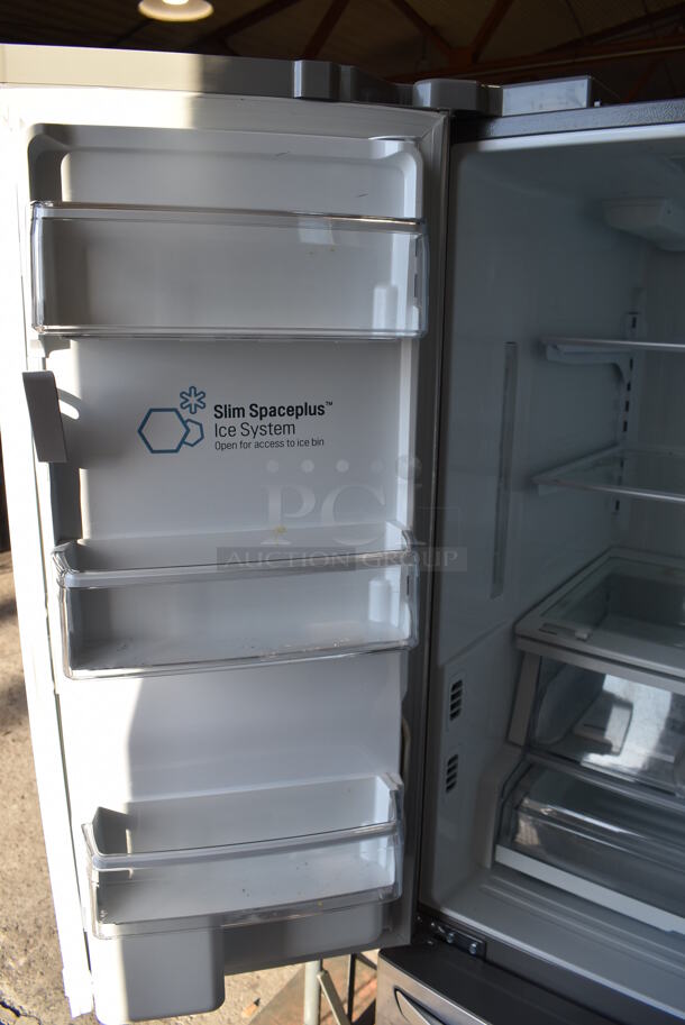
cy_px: 512
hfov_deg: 48.0
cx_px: 342
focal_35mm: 27
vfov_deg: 67.3
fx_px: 769
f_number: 6.3
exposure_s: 1/200
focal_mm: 18
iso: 200
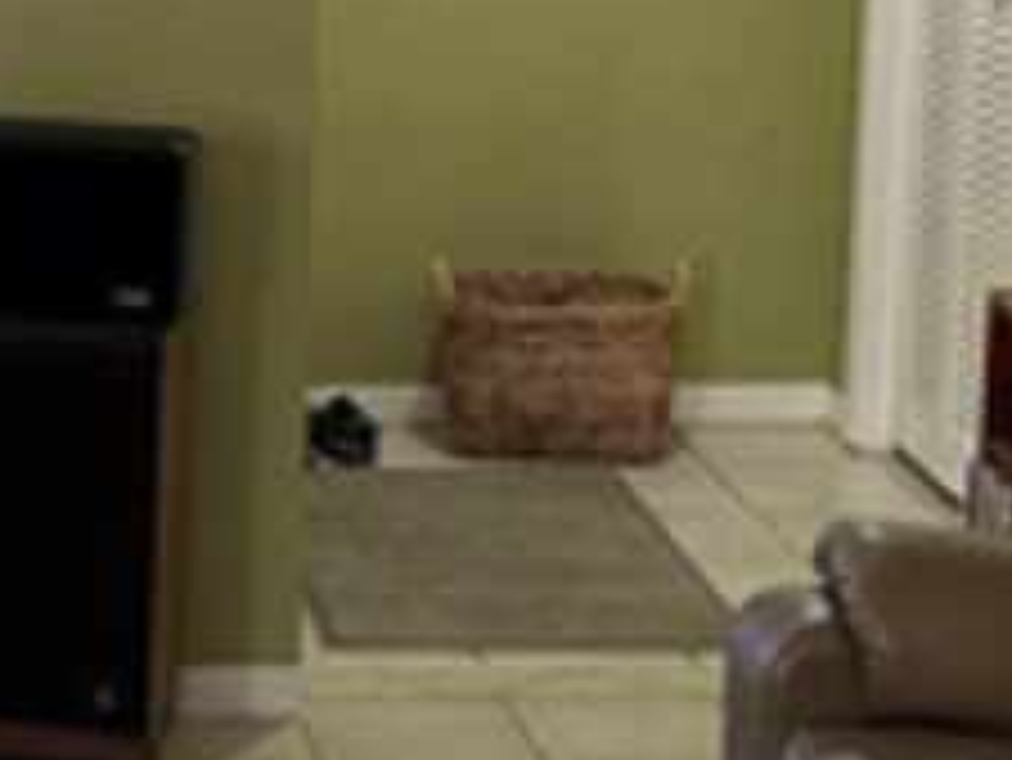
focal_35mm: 148
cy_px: 342
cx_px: -49
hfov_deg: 13.1
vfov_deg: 10.0
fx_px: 4329
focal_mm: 5.7
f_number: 1.5
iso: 160
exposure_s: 1/60
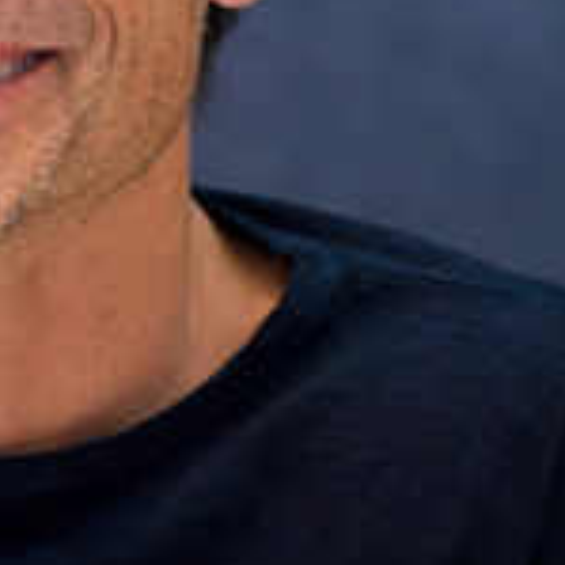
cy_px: 72
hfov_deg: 5.0
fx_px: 6500
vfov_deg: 5.0
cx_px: 74
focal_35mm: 352
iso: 2000
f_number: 5.6
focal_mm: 155
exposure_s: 1/60
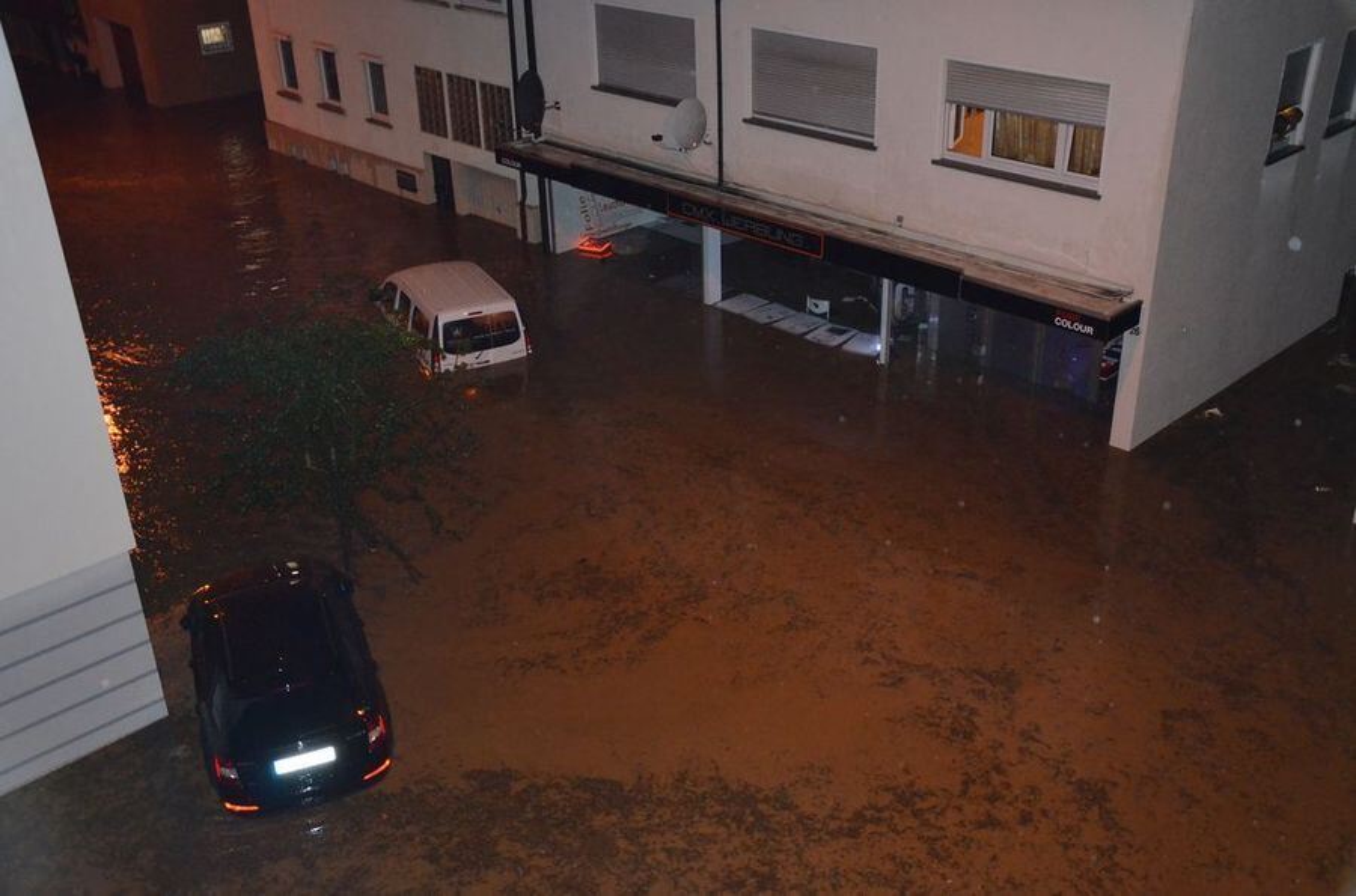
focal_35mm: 36
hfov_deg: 53.3
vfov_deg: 36.7
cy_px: 448
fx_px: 1352
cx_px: 678
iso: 3200
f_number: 3.8
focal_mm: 24
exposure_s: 1/60
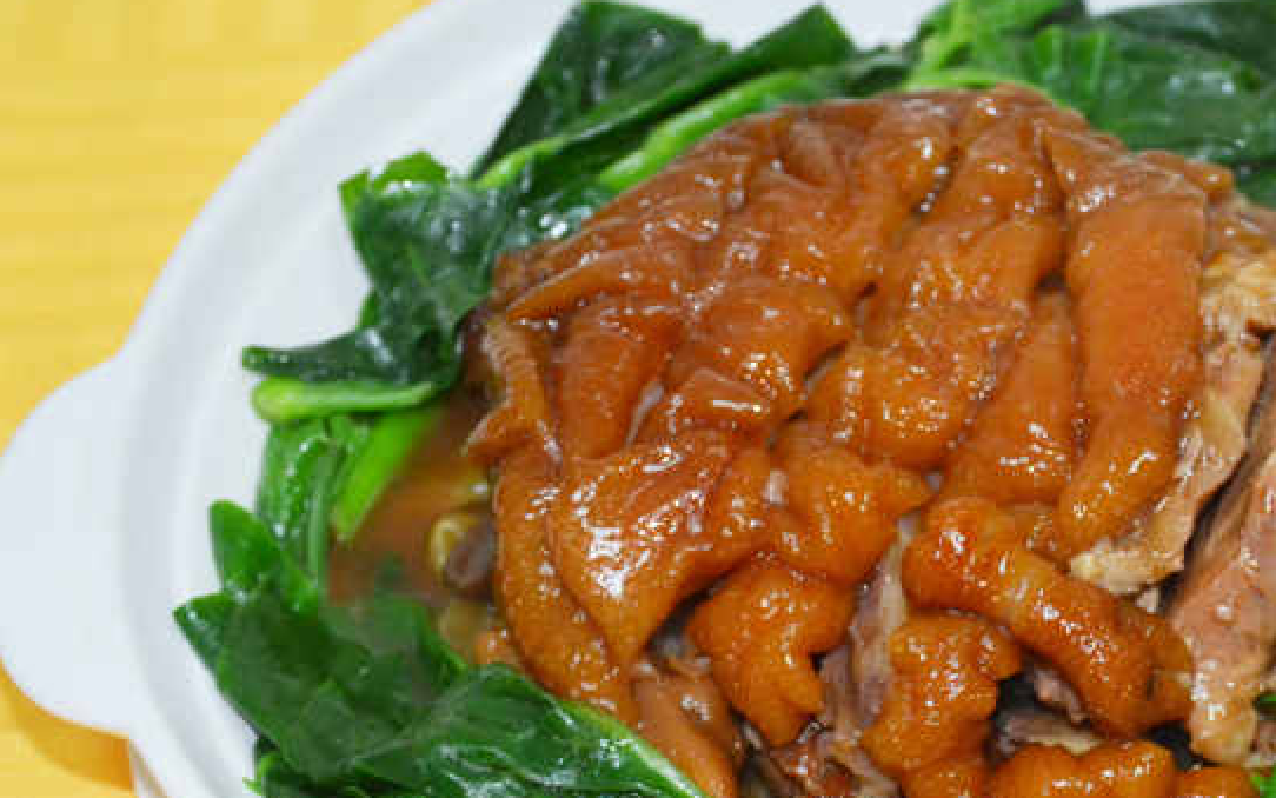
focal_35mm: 98
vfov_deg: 13.3
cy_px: 539
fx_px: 3409
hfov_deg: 21.0
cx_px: 958
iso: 800
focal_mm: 34
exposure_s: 1/60
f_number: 4.2
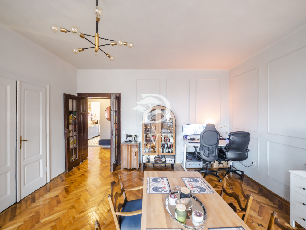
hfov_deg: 102.1
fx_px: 124
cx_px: 153
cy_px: 115
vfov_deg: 85.7
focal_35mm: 14
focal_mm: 7
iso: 400
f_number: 4
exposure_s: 1/3.33
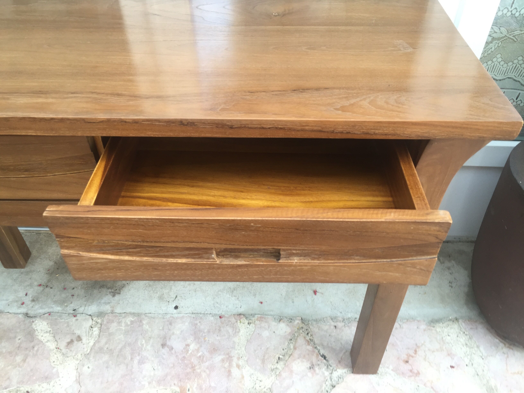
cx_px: 262
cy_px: 196
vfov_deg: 48.2
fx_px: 439
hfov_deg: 61.7
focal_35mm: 29
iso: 40
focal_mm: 4.15
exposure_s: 1/60
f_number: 2.2
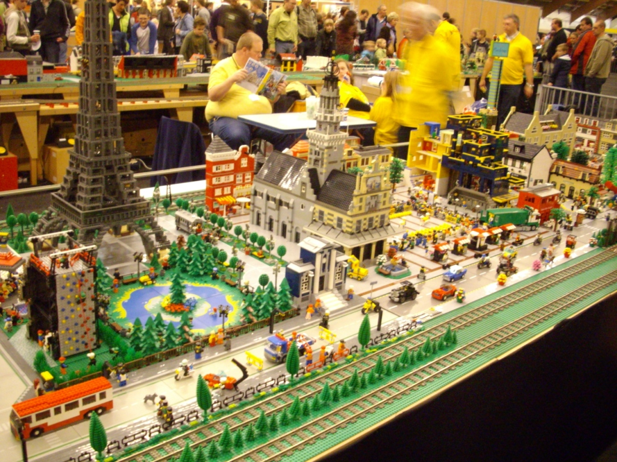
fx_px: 659
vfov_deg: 38.7
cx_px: 308
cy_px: 231
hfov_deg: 50.1
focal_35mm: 37
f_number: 2.8
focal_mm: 6.2
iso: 400
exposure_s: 1/6
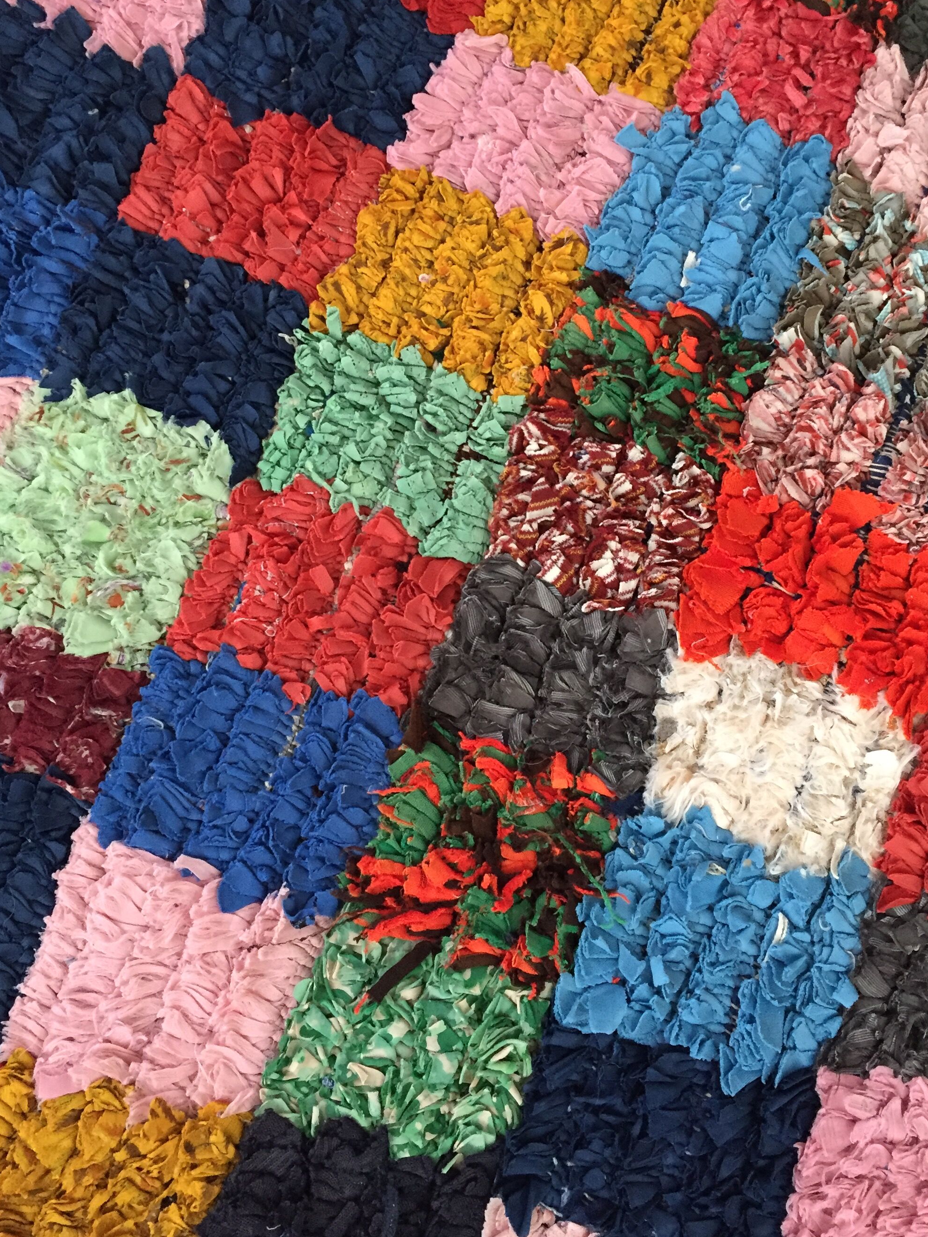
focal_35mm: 36
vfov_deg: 51.2
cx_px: 499
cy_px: 530
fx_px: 1287
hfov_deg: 39.6
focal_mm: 4.15
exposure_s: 1/17
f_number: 2.2
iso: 250
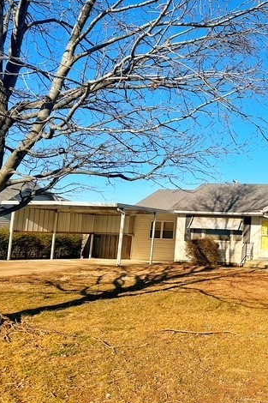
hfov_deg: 35.8
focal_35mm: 34
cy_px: 200
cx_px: 255
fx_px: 380
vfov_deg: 55.8
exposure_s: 1/5848
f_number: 1.78
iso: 80
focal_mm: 6.86
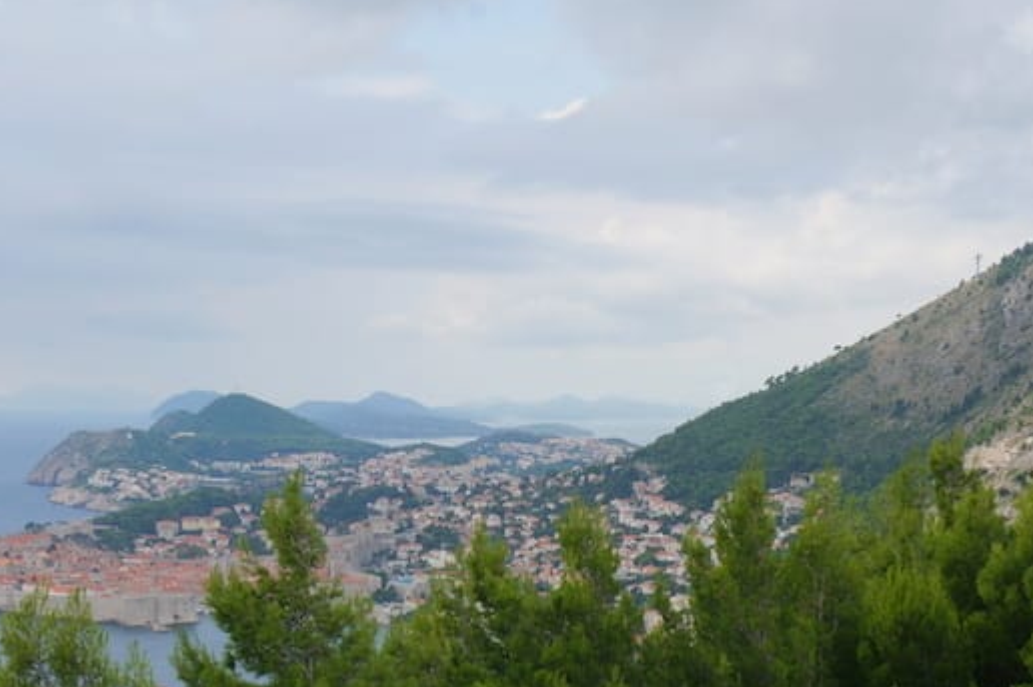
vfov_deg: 17.2
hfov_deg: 25.6
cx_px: 374
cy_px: 459
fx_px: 2265
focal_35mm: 79
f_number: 13
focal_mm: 34
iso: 100
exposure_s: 1/100
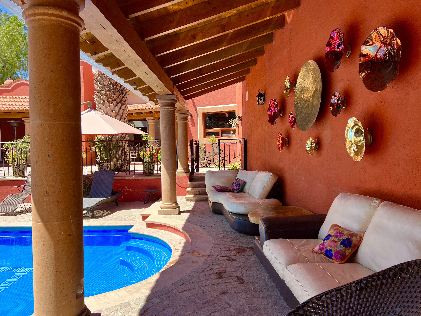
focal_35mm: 26
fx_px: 316
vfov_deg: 53.1
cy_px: 158
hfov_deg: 67.3
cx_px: 210
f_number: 1.5
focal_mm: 5.7
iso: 50
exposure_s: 1/1048
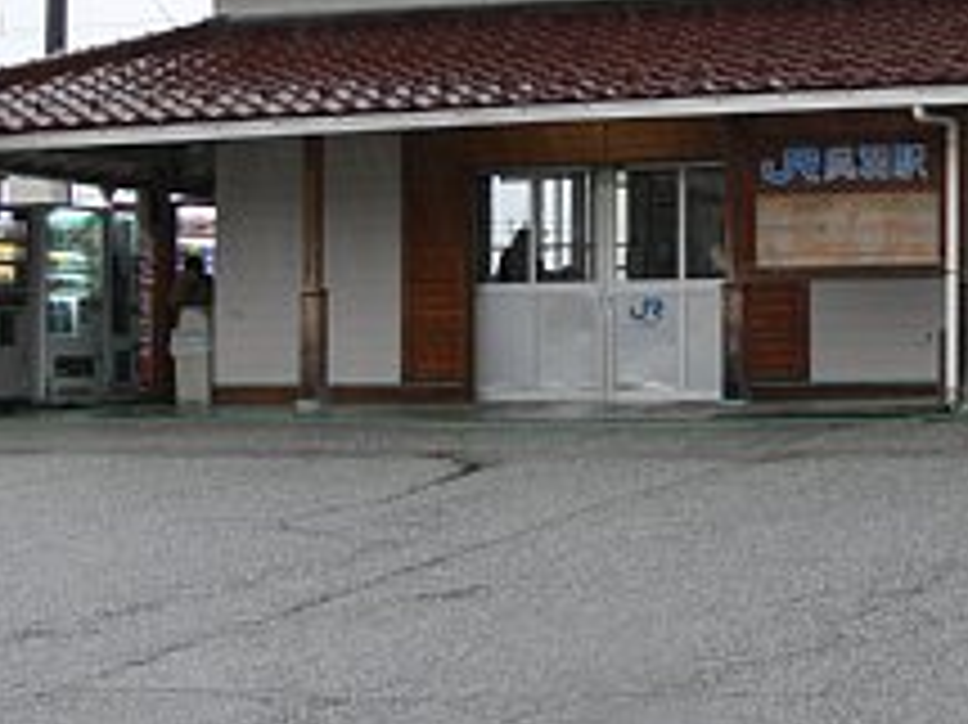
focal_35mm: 93
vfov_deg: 15.8
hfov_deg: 20.8
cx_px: 824
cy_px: 126
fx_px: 2599
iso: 80
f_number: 3.6
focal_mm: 10.6
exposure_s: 1/50
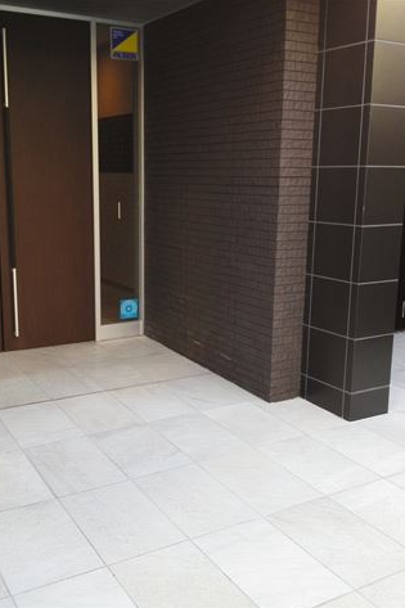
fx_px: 642
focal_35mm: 38
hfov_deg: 34.9
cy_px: 307
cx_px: 168
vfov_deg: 50.7
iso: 71
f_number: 2.4
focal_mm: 2.87
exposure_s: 1/76.9
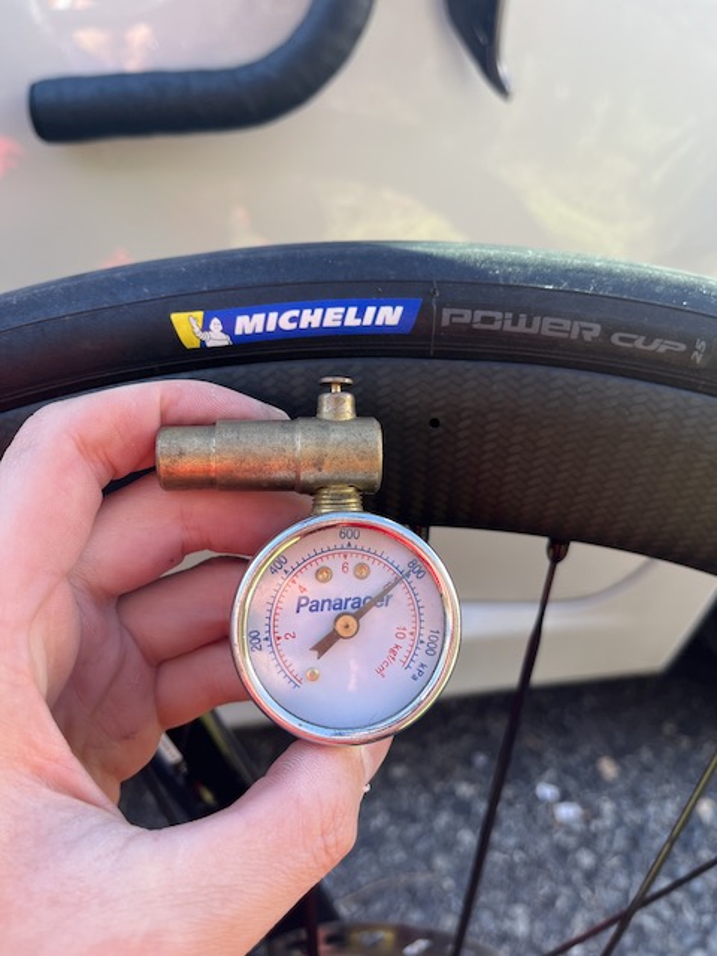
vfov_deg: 67.3
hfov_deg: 53.1
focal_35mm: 26
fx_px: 718
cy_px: 478
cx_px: 358
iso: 32
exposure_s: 1/147
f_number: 1.6
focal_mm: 5.1
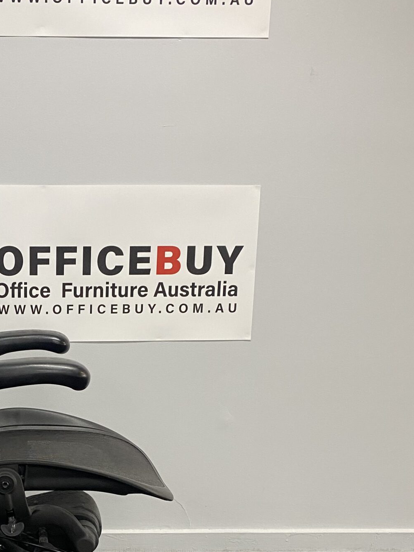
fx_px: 797
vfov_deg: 36.5
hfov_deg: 27.8
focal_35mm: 50
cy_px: 466
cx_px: 25
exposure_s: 1/50
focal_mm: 4.25
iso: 125
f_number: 1.8
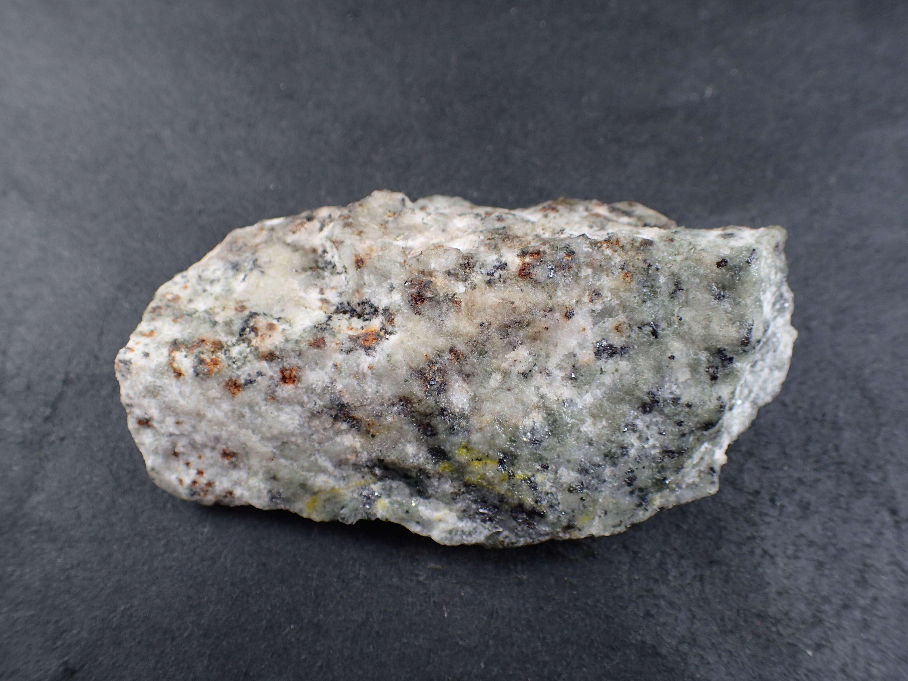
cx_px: 454
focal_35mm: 30
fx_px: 787
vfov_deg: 46.8
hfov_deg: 60.0
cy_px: 340
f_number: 2.3
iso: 100
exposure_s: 1/125
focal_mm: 5.5
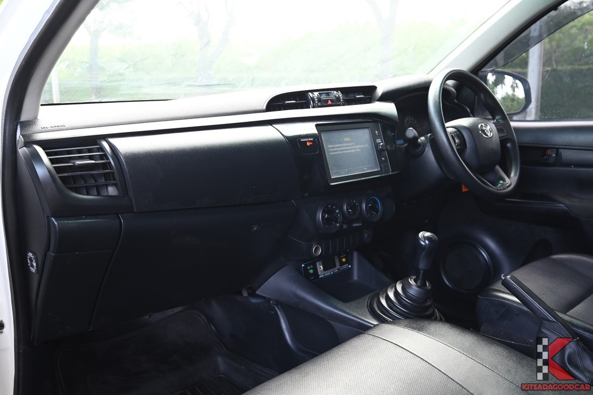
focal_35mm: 34
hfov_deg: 56.5
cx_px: 296
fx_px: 552
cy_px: 198
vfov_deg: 39.4
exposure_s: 1/50
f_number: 6.3
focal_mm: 33.5
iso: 640
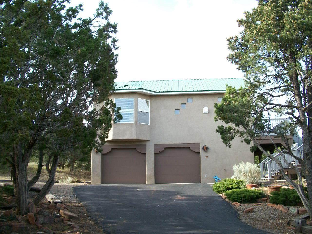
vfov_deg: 40.7
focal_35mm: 35
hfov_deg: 52.6
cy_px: 117
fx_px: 315
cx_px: 156
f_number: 3.1
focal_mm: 6.3
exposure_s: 1/200
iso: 80
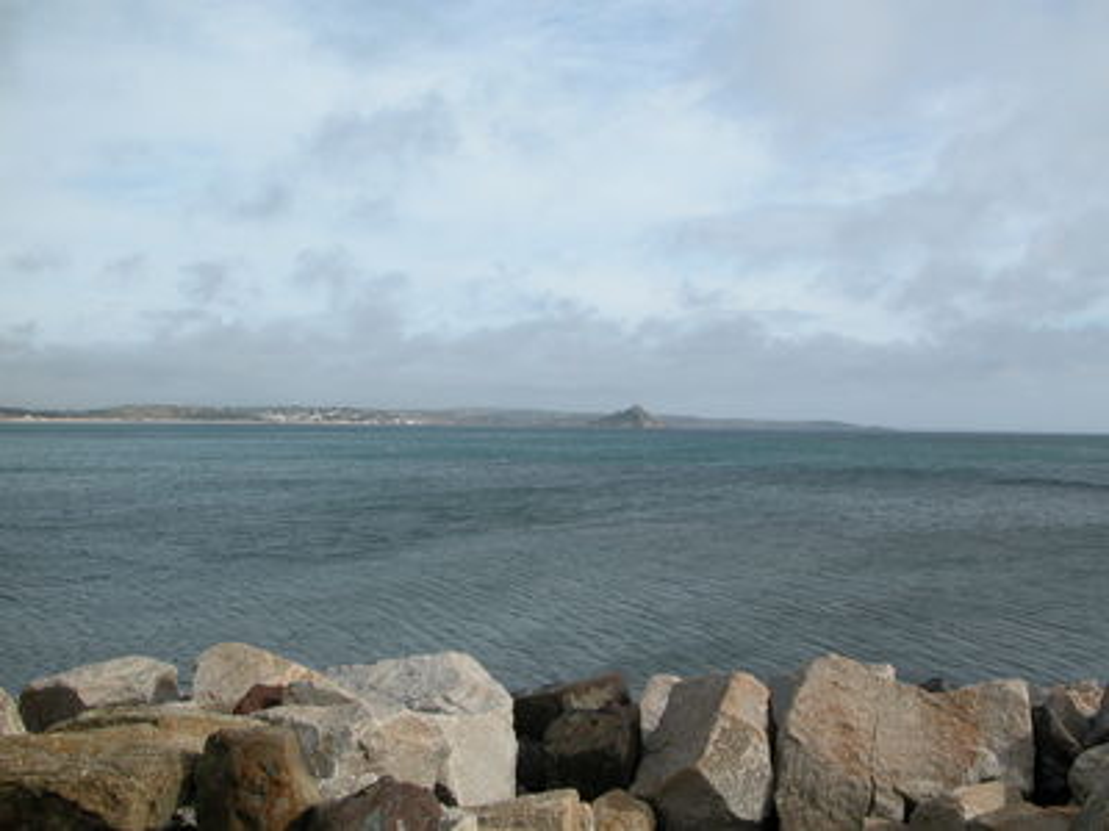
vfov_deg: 40.7
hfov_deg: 52.6
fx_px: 1121
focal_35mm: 35
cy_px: 416
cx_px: 554
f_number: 7.1
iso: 100
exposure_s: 1/343
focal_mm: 8.9
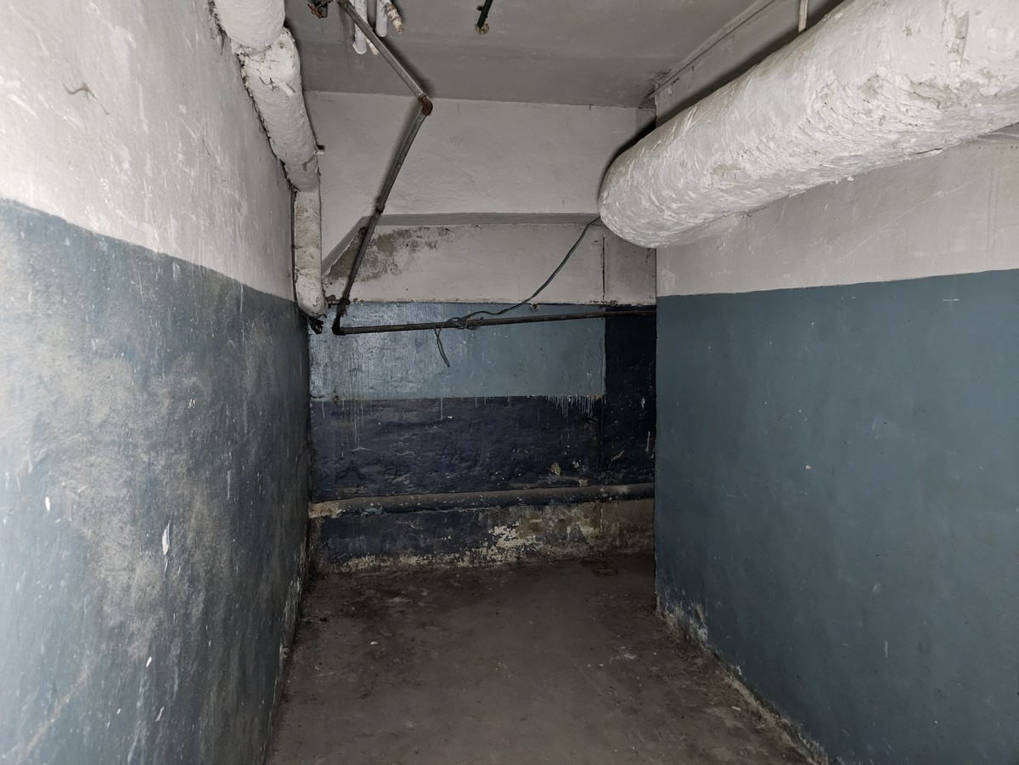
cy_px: 382
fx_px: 677
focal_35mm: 23
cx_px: 510
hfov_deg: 73.9
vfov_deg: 58.9
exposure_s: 1/25
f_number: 1.8
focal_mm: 5.4
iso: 1600
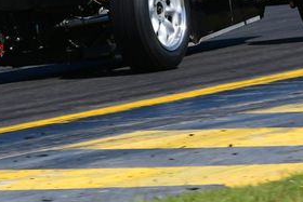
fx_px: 11898
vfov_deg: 1.0
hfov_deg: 1.5
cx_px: 167
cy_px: -79
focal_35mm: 1413
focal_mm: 330
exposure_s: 1/640
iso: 400
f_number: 11
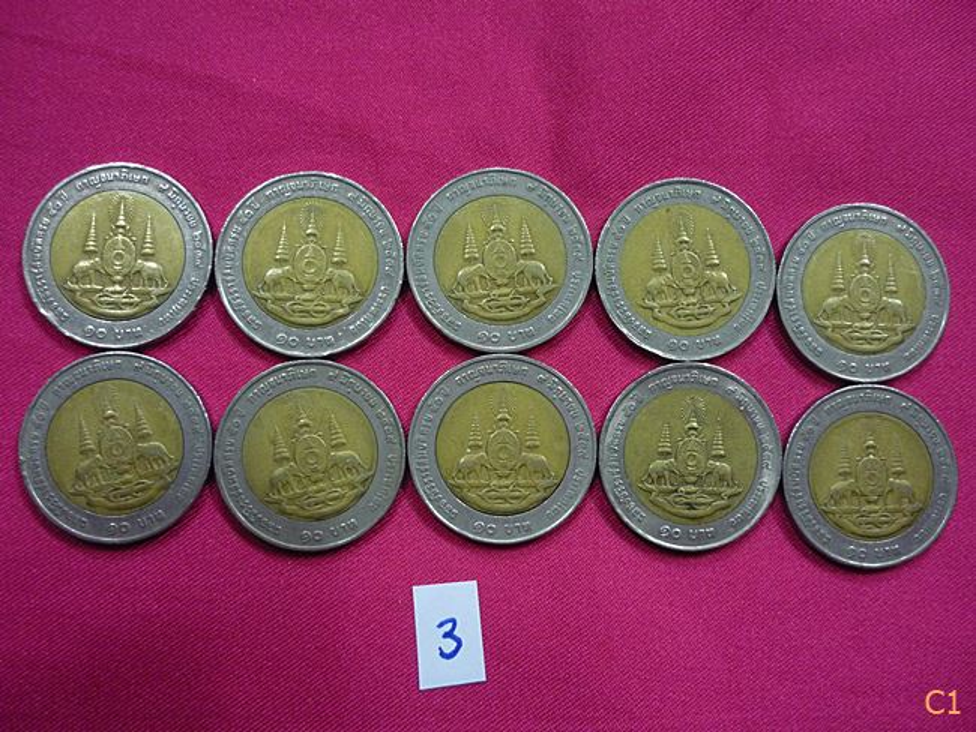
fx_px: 931
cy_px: 366
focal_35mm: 33
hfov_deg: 55.3
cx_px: 488
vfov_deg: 43.0
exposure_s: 1/8
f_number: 2.8
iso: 400
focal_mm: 5.5
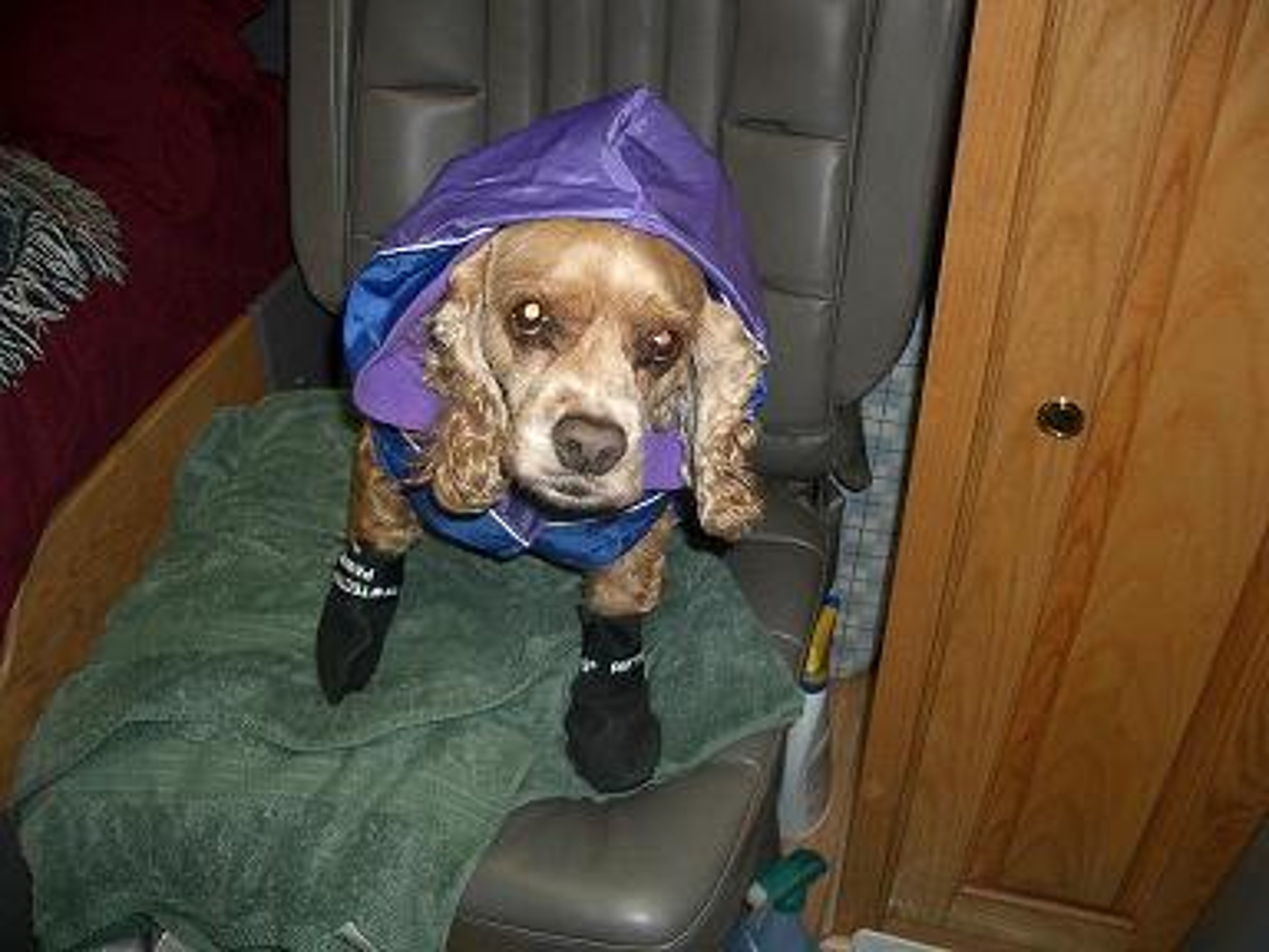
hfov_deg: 52.6
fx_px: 1283
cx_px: 634
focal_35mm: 35
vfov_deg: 40.7
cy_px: 476
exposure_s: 1/40
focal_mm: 5.8
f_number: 2.6
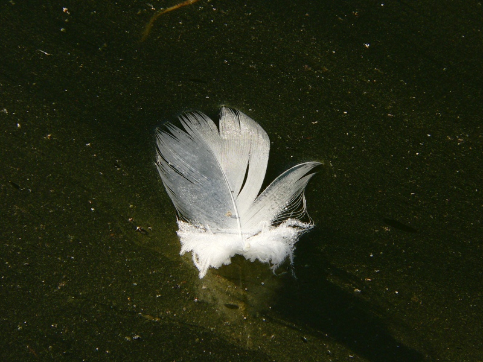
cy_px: 181
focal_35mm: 432
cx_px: 242
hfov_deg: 4.6
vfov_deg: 3.4
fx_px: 6028
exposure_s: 1/160
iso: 80
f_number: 8
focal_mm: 72
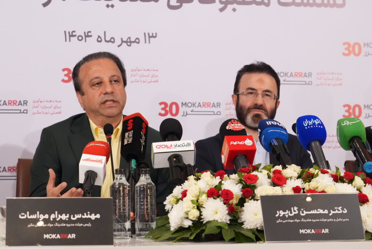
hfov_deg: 19.3
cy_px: 124
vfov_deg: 12.9
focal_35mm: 106
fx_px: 1096
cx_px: 186
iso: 6400
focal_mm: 71
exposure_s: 1/800
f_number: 5.6
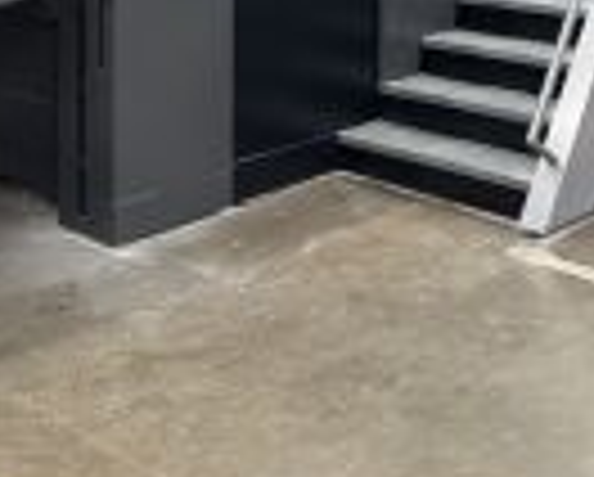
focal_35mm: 68
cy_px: -112
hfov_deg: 27.9
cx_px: 310
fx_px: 1197
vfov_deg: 20.8
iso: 160
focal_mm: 6.76
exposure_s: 1/60
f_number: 1.78
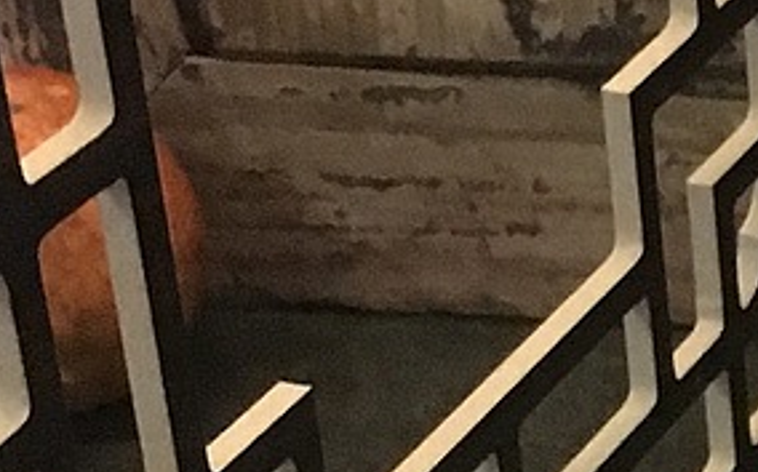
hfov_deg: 10.6
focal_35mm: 185
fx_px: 3819
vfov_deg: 6.9
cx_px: 1388
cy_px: 905
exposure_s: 1/17
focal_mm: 4.15
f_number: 2.2
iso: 640
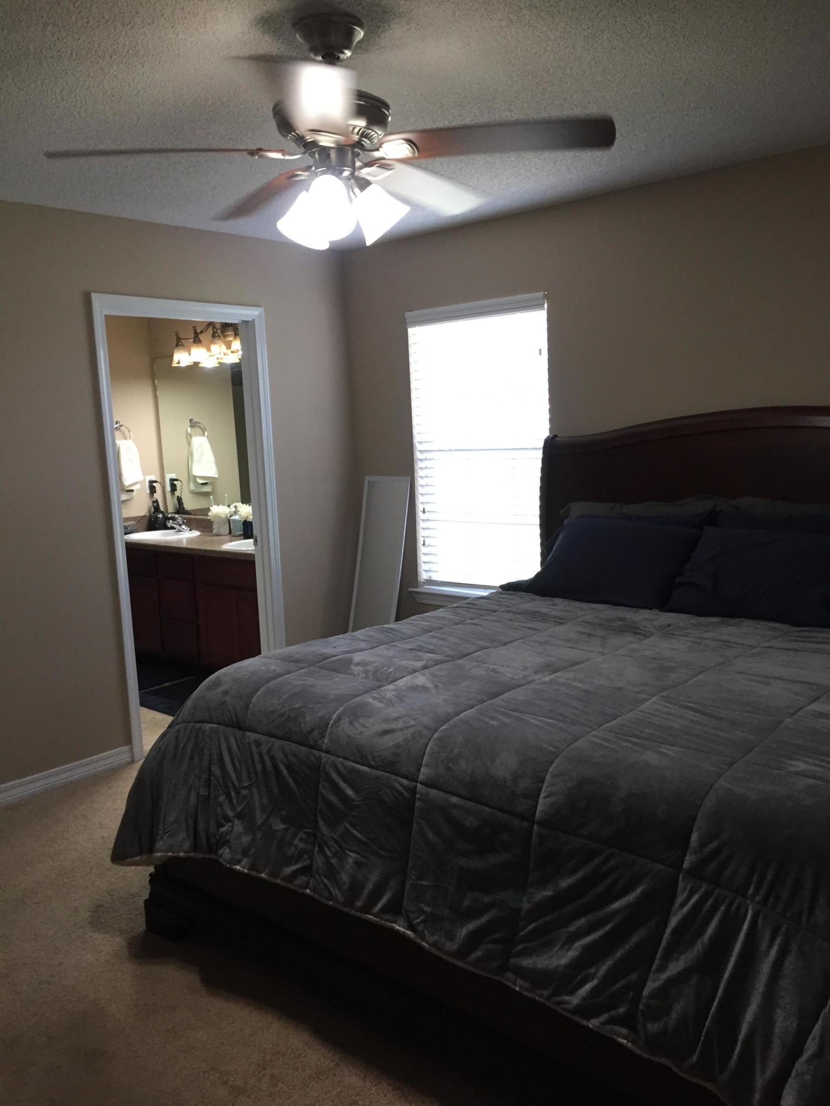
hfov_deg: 48.2
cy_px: 553
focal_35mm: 29
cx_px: 415
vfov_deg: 61.7
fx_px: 927
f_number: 2.2
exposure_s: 1/30
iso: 50
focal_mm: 4.15
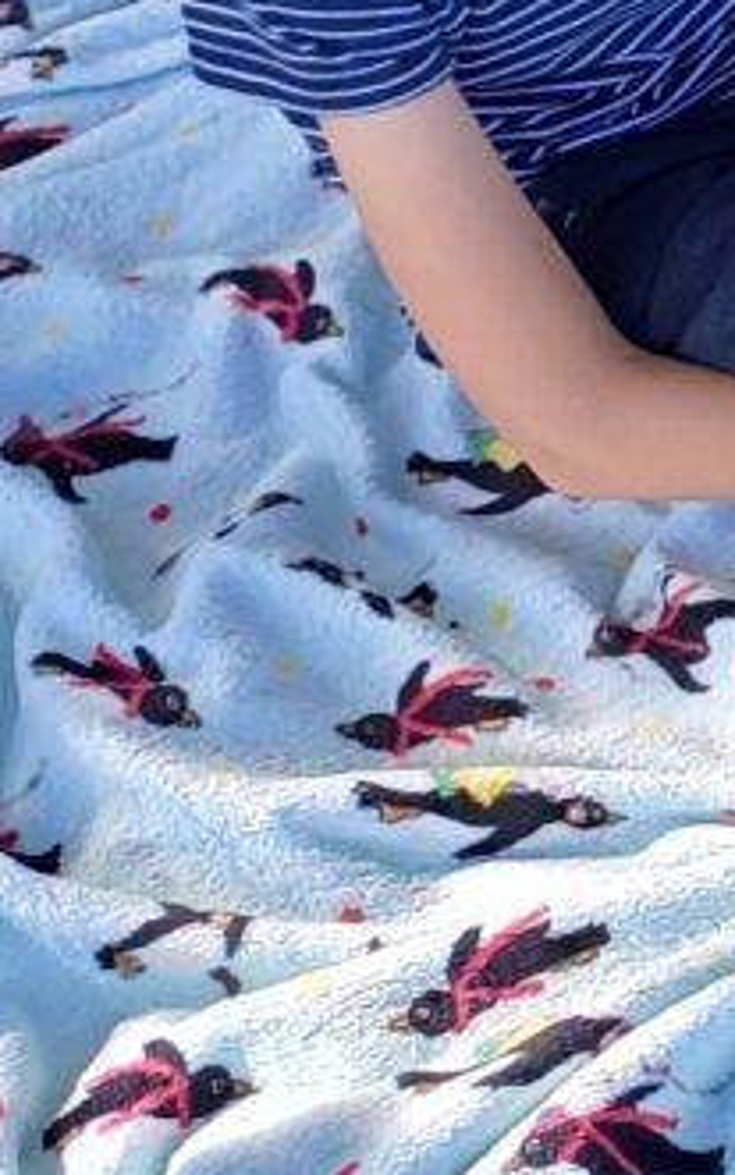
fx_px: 4101
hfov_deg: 9.0
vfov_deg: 15.6
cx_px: 1932
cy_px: -323
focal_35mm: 128
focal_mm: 4.65
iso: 50
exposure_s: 1/209
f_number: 1.8
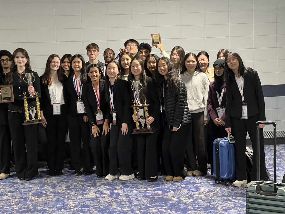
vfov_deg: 19.1
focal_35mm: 77
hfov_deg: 25.3
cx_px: 142
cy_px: 107
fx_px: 634
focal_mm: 9
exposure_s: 1/60
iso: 400
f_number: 2.8
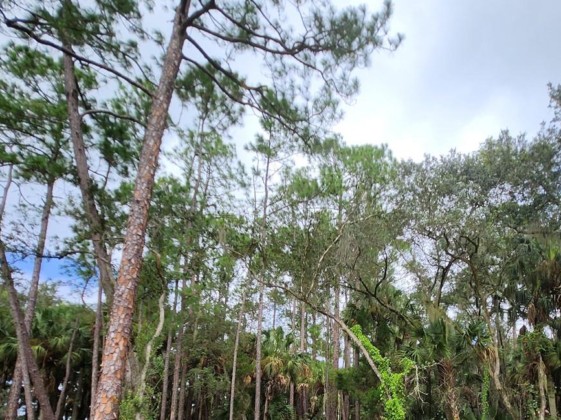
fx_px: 389
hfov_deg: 70.1
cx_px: 360
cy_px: 331
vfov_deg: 53.3
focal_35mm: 24
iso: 32
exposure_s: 1/763
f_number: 2.2
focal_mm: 1.74
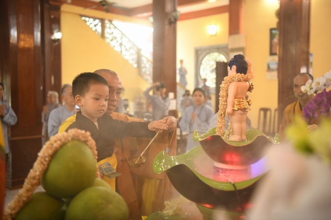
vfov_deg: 31.9
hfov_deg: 46.4
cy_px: 110
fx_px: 386
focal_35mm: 42
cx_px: 166
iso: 4000
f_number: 2.8
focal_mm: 42
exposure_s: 1/125
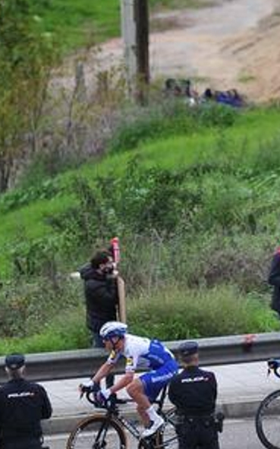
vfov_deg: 2.5
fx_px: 10117
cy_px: 350
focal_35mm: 828
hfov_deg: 1.6
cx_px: 344
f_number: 2.8
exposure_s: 1/1000
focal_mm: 300
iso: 400
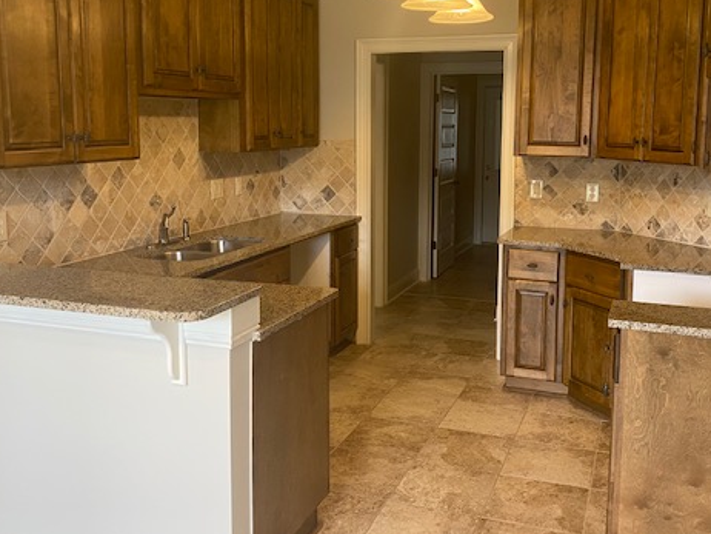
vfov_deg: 39.5
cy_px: 212
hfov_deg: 51.3
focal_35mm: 36
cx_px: 386
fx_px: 740
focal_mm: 4.25
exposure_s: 1/60
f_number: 1.8
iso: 80
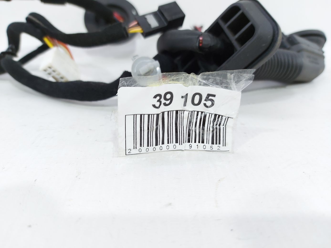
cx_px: 166
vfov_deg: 56.8
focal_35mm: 24
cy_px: 124
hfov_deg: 71.6
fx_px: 229
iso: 80
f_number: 1.8
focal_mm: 5.23
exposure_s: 1/50
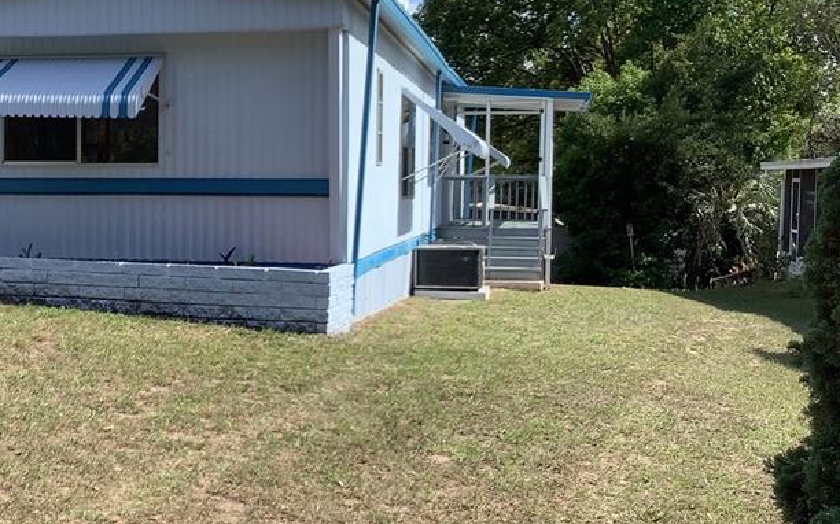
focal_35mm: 55
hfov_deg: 36.1
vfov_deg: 23.5
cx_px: 218
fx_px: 1259
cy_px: 267
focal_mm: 3.3
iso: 25
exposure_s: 1/776
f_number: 2.4
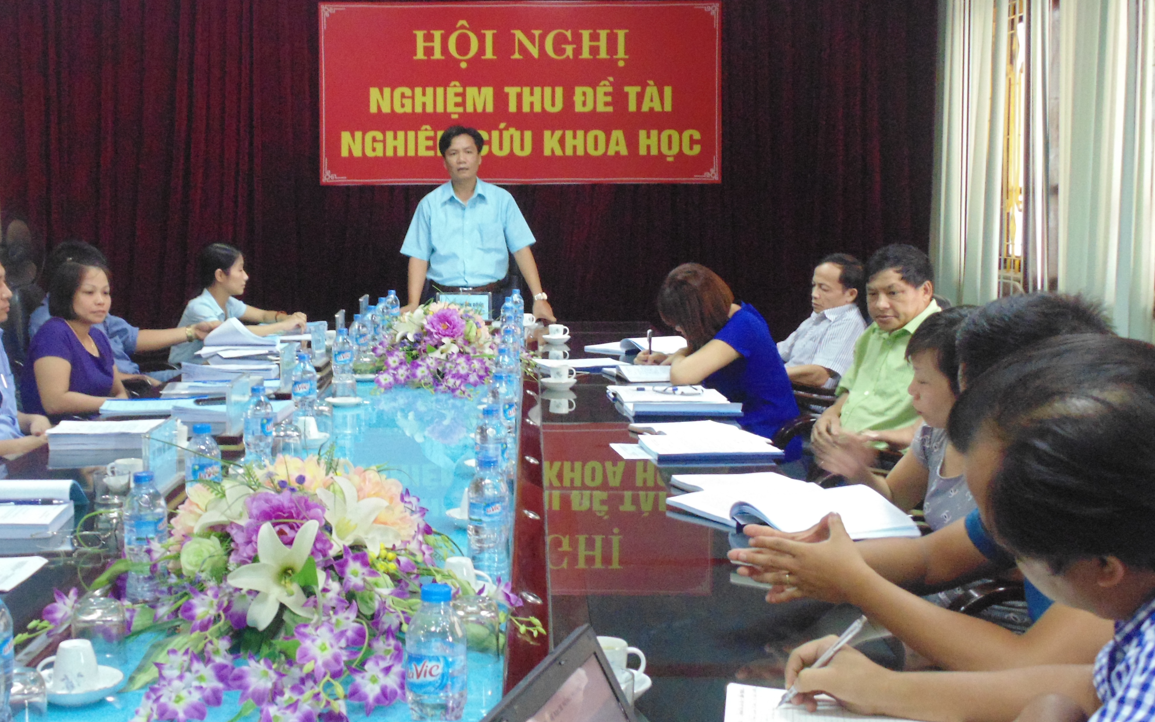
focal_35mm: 50
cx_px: 426
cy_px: 335
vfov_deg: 25.8
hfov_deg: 40.0
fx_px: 1574
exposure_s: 1/15
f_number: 3.4
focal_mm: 6.2
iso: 400
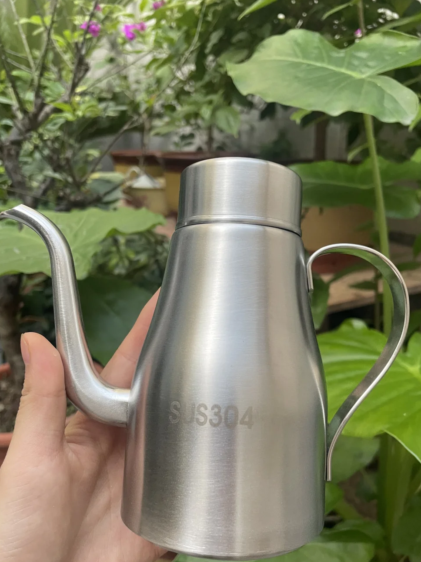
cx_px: 224
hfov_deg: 48.2
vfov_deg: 61.6
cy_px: 306
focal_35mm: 29
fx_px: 470
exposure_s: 1/60
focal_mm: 4.2
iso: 160
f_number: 1.6
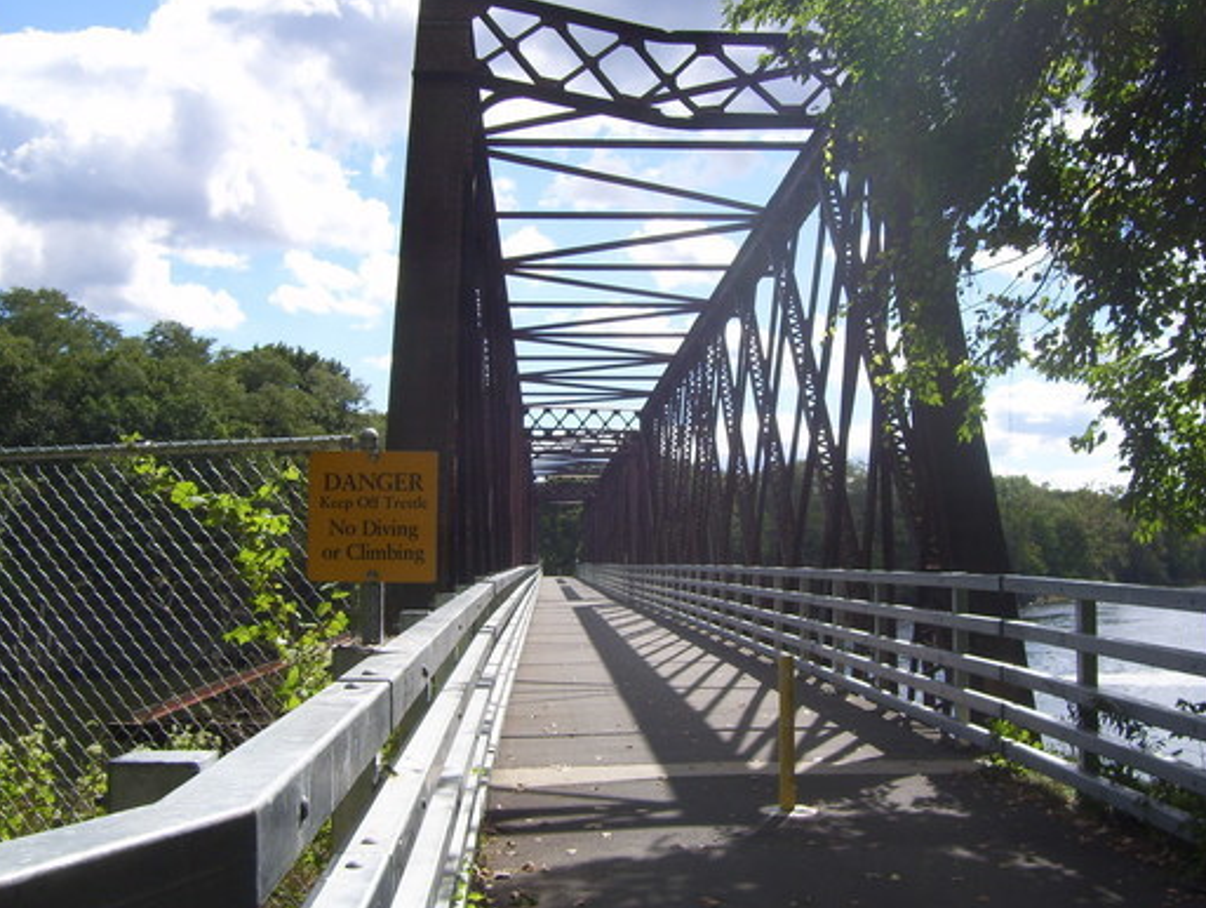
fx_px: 1465
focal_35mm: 42
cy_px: 421
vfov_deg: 34.4
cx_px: 639
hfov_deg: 44.7
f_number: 4.8
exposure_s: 1/640
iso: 80
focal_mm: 6
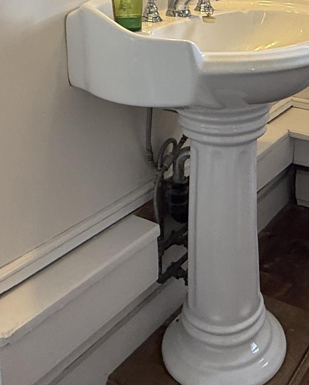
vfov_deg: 36.1
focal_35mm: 47
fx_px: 537
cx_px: 248
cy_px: 11
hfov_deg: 31.3
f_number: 2.2
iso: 250
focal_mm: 2.22
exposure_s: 1/60
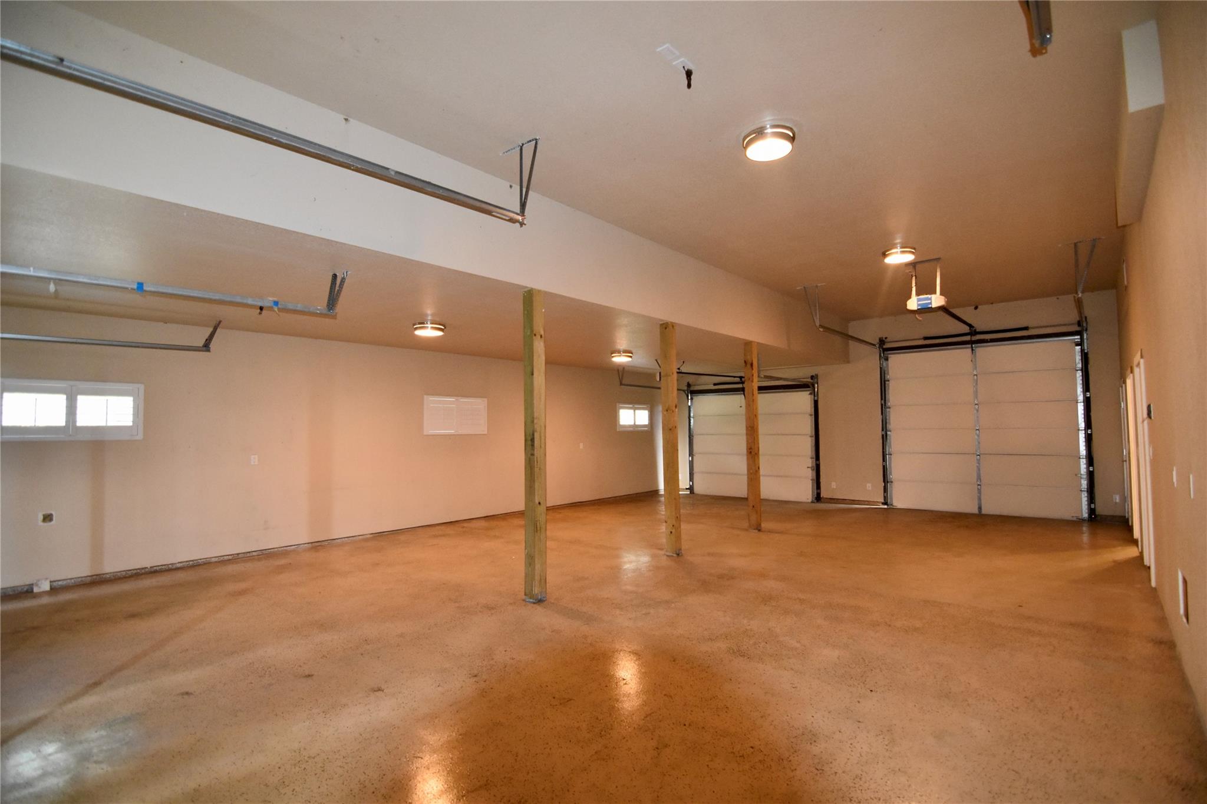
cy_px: 402
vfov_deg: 72.0
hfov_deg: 95.0
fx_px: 553
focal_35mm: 16
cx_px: 604
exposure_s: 1/60
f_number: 2.8
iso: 1800
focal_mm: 11
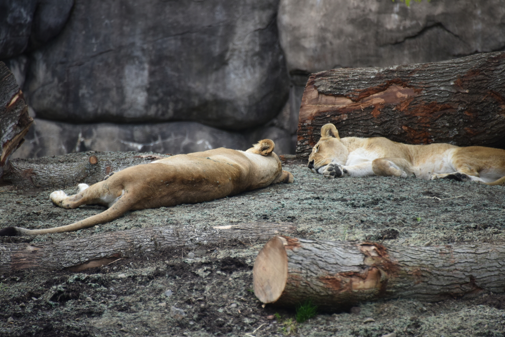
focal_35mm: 300
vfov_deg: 4.6
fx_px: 4209
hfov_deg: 6.9
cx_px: 252
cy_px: 168
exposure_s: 1/640
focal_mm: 300
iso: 500
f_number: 5.6
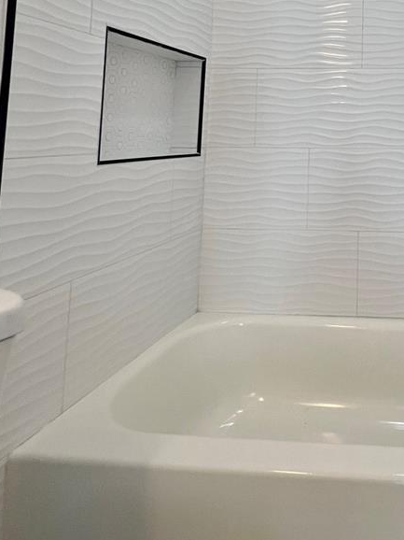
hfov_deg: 43.6
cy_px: 98
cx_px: 408
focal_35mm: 27
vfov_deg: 59.5
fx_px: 420
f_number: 1.8
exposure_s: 1/120
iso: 40
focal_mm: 1.57
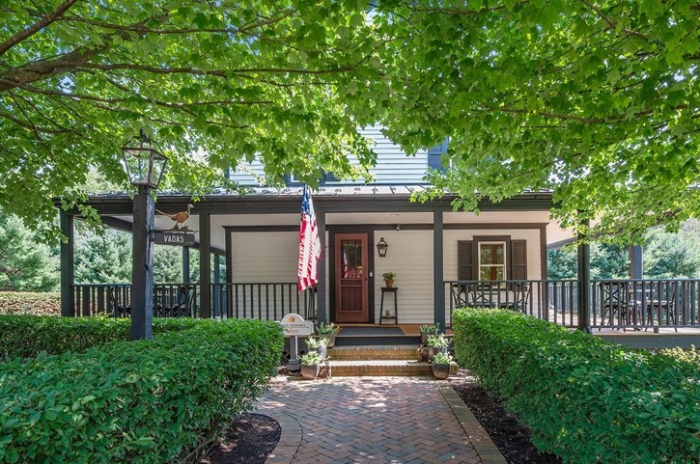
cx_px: 369
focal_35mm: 21
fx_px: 408
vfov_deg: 58.5
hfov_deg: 81.2
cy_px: 294
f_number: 8
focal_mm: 14
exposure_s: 1/50
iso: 400
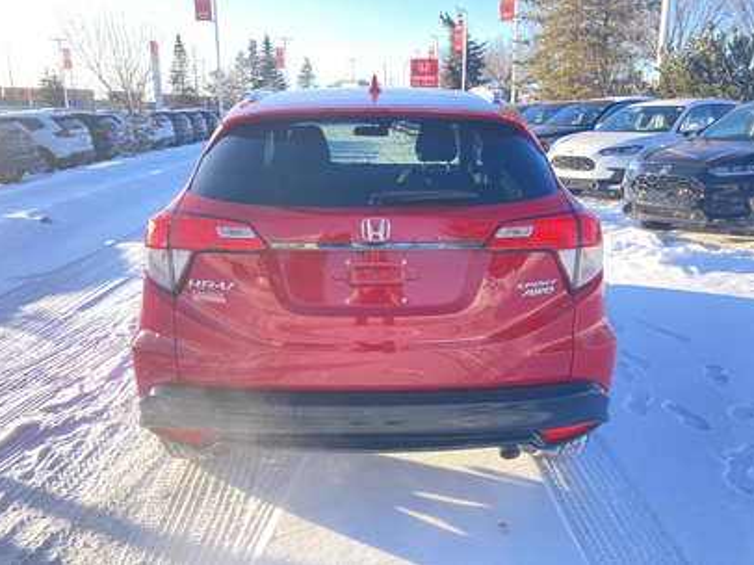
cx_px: 383
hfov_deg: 61.7
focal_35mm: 29
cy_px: 274
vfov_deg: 48.2
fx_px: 631
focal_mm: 3.99
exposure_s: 1/127
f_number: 1.8
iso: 20
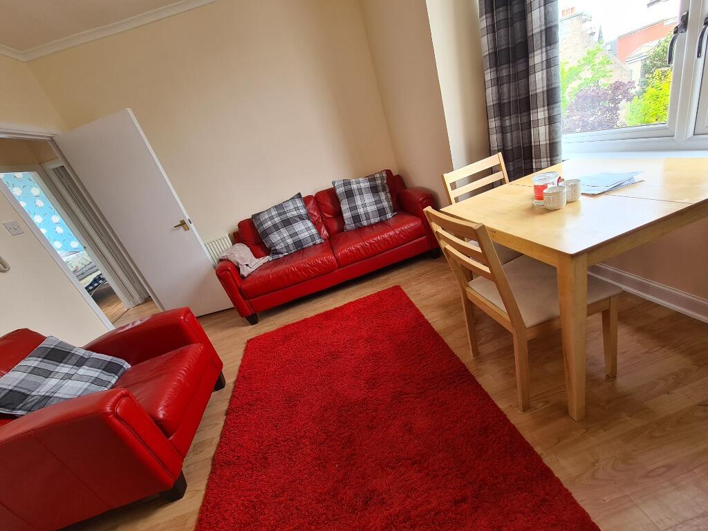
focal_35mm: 13
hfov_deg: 106.2
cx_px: 354
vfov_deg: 89.9
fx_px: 266
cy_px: 266
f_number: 2.2
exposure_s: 1/100
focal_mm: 2.2
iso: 80
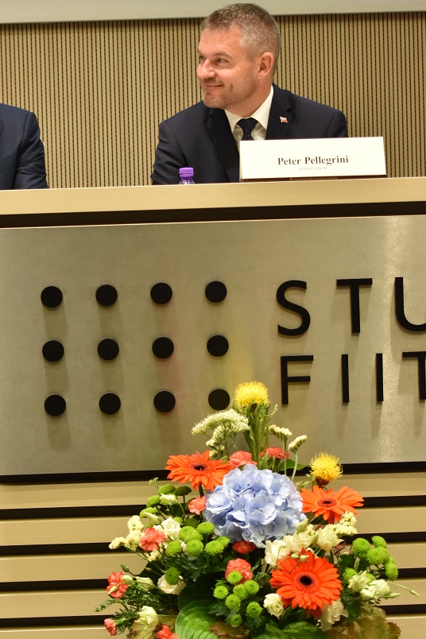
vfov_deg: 21.7
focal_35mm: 94
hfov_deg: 14.5
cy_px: 268
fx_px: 1668
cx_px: 114
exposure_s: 1/80
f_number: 5
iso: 1000
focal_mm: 42
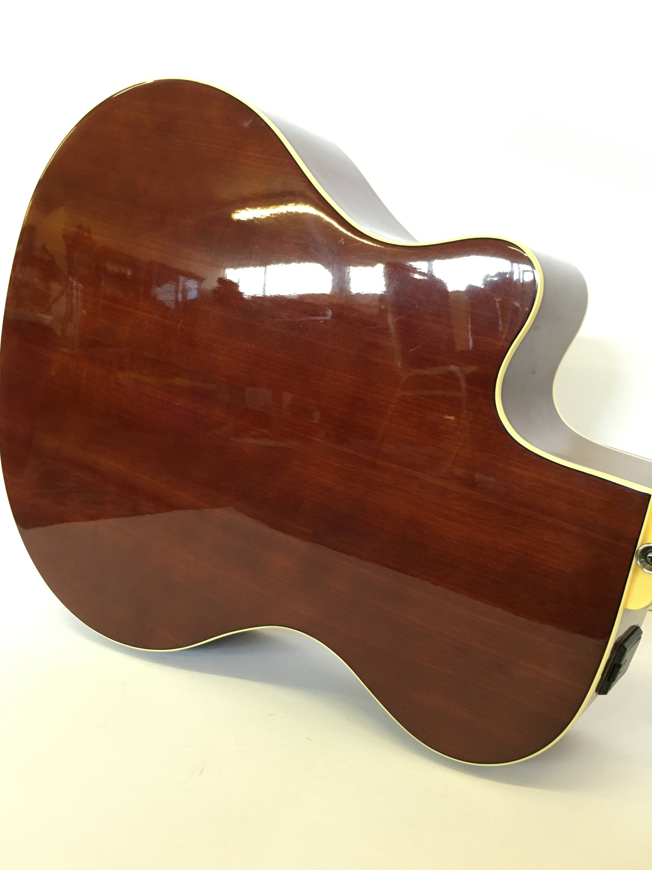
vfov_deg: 60.0
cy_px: 427
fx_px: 753
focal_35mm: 30
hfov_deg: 46.8
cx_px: 315
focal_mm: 4.15
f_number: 2.2
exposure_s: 1/33
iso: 160
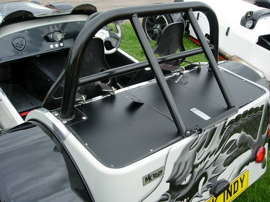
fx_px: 296
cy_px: 101
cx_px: 135
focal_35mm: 38
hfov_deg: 49.0
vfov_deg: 37.7
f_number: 2.8
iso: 64
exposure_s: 1/235
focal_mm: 7.8
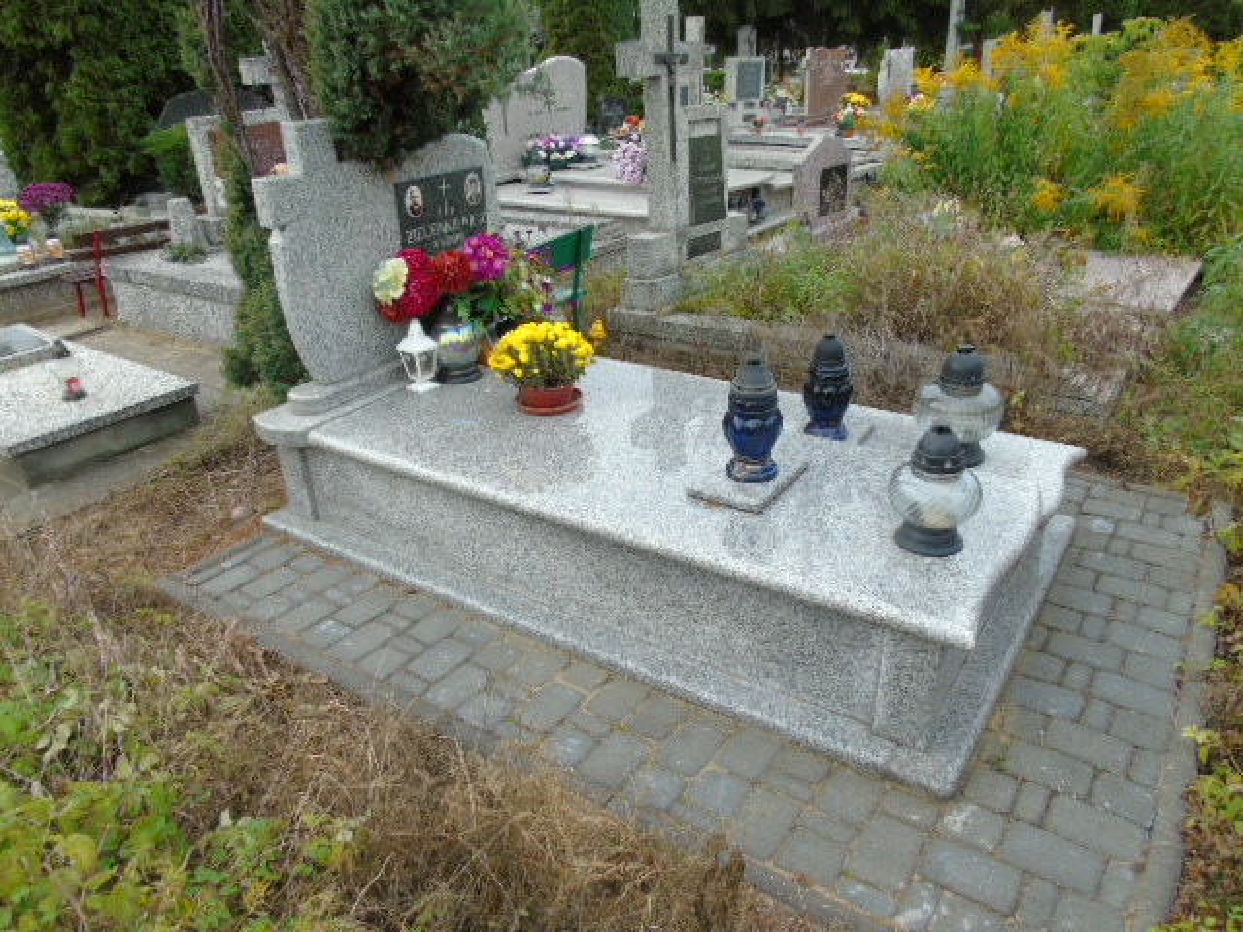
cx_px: 622
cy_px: 466
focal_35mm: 25
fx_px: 898
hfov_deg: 69.4
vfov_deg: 54.9
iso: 80
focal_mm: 4.4
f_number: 3.4
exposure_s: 1/100
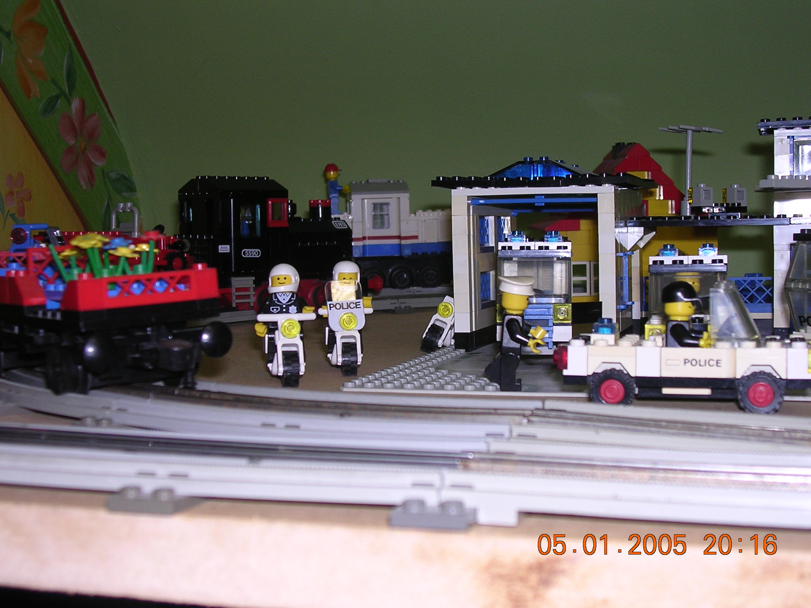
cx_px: 406
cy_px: 304
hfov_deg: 36.2
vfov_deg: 27.5
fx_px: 1242
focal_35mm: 53
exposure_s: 1/60.1
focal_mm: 8
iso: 100
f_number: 3.2
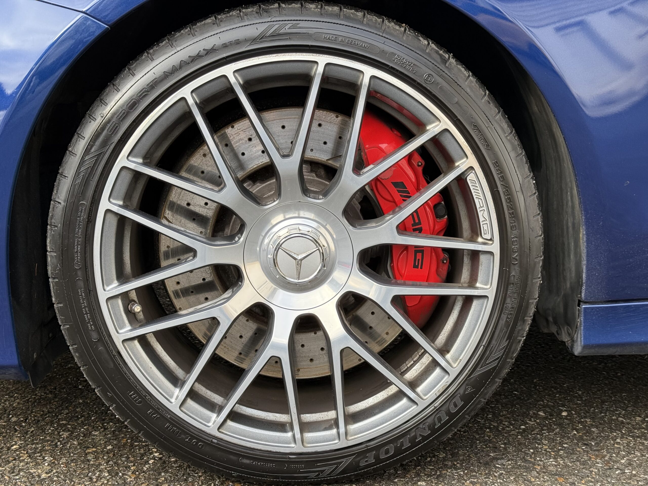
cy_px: 243
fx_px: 899
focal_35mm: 48
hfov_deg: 39.7
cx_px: 324
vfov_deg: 30.3
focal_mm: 6.76
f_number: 1.78
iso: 80
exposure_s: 1/601
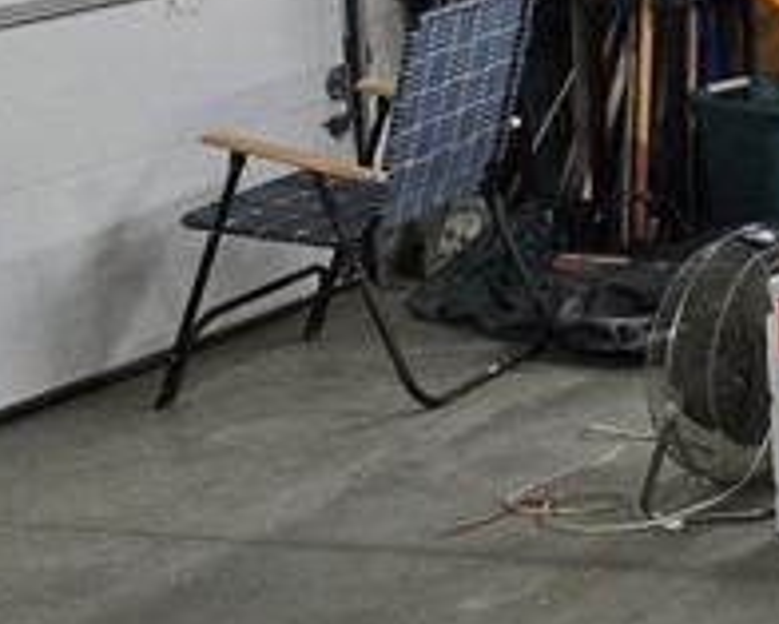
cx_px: 1792
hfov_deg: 13.0
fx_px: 2699
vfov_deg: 12.9
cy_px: -95
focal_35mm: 117
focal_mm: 5.4
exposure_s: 1/120
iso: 400
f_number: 1.8
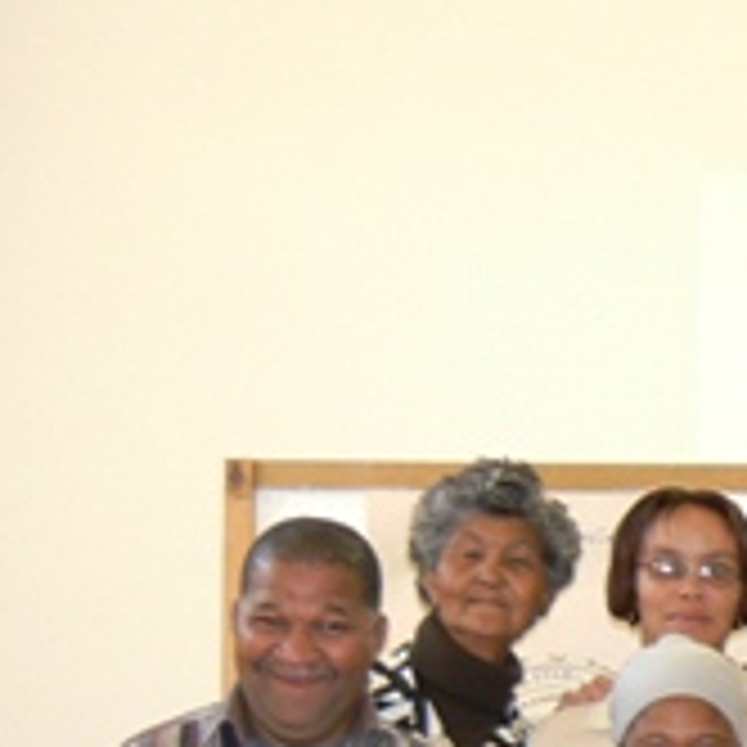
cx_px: 1287
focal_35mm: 123
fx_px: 3003
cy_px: 900
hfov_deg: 13.0
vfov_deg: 13.8
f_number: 2.8
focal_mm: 6
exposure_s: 1/30
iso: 200
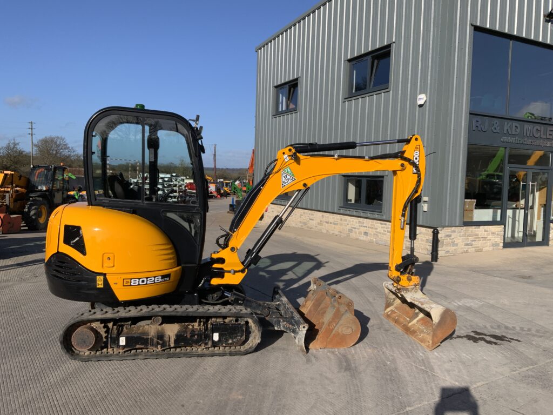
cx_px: 276
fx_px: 463
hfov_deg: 61.7
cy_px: 208
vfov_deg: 48.2
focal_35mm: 29
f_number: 1.8
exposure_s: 1/2667
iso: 16
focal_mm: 3
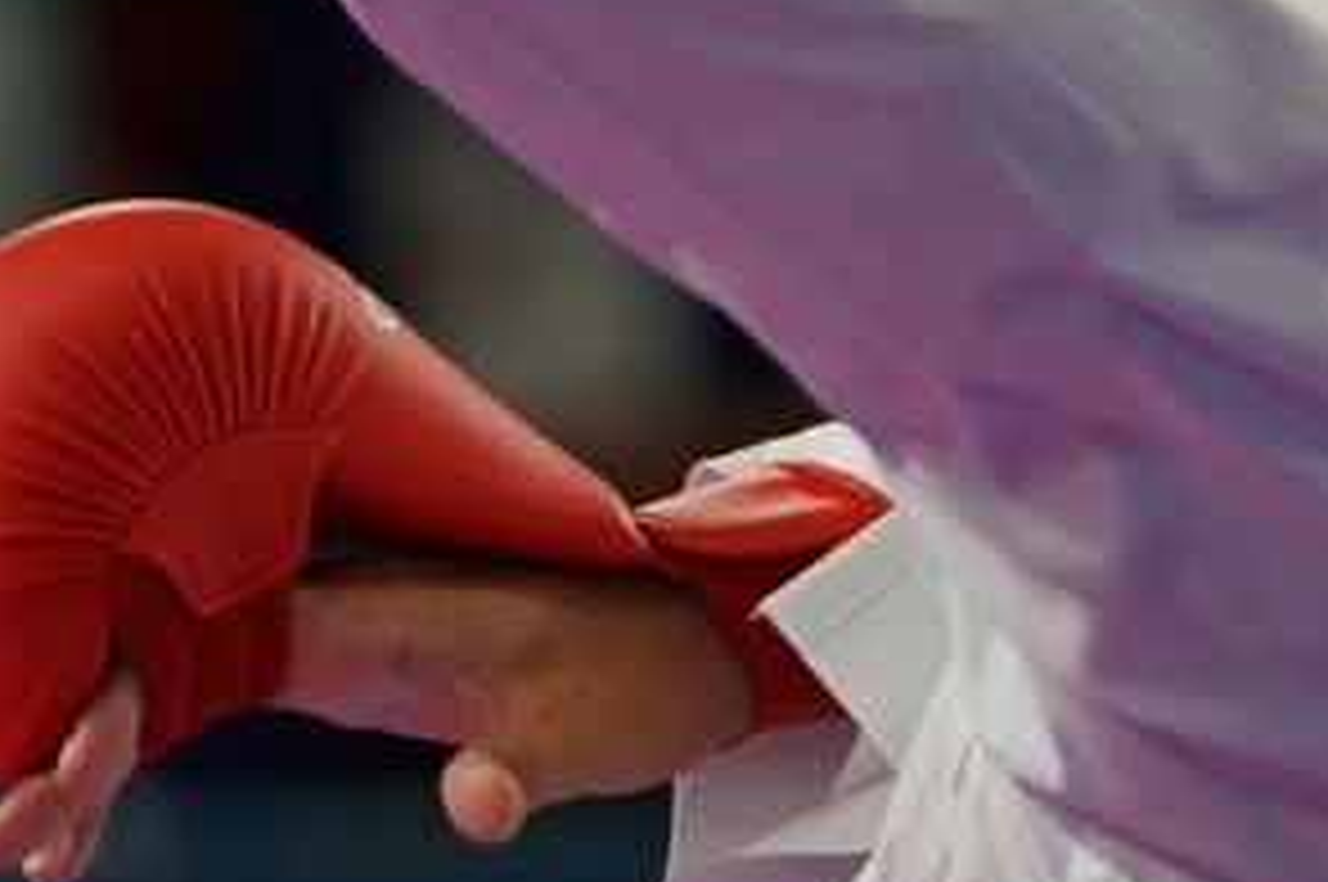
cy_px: 554
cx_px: 869
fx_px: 56745
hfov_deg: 1.3
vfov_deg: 0.9
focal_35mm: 1540
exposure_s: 1/1000
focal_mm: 168
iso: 800
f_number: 2.8
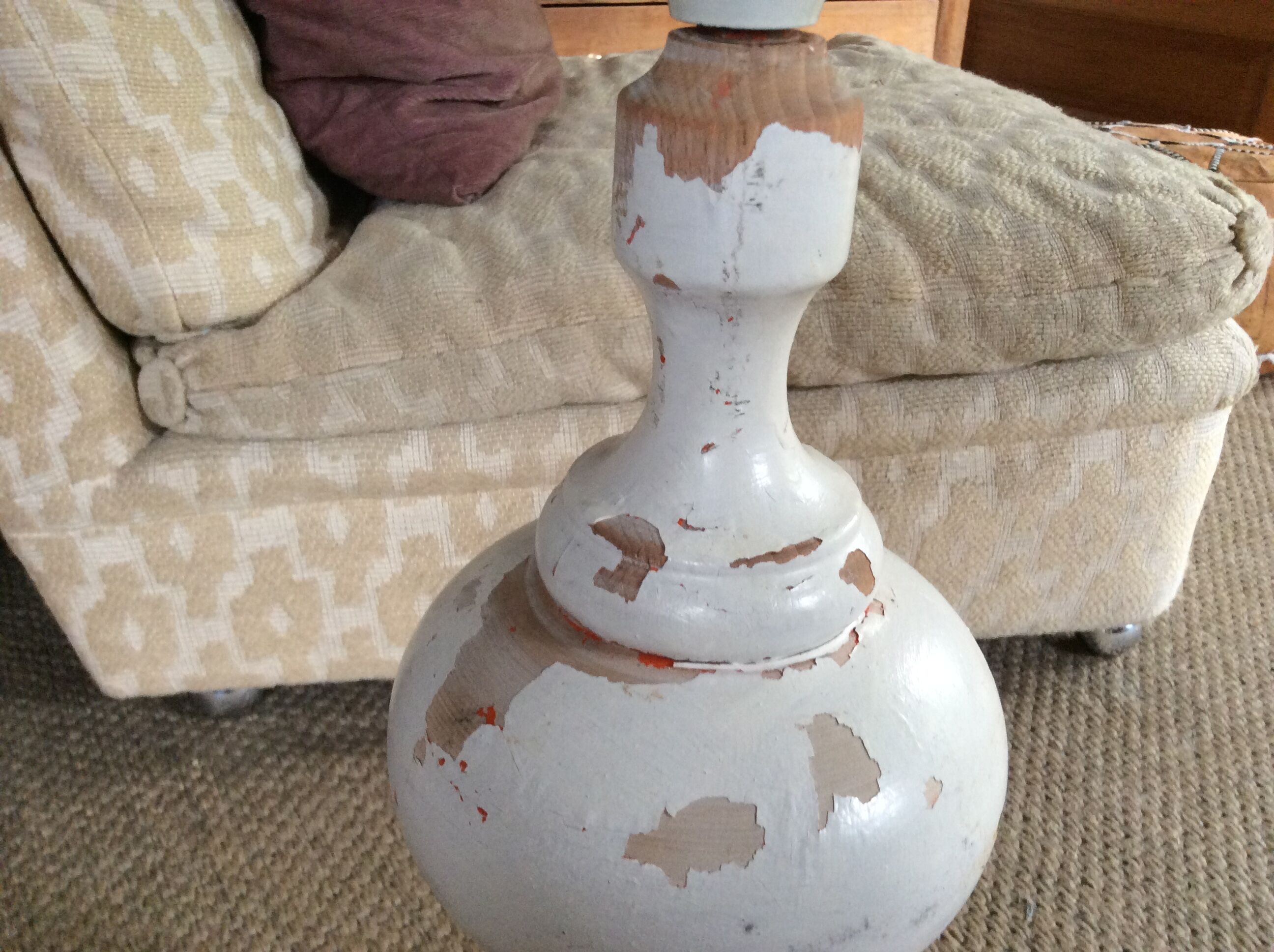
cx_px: 637
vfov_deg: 44.1
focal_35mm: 32
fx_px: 1176
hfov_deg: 56.9
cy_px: 476
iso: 125
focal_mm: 3.3
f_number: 2.4
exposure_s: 1/25
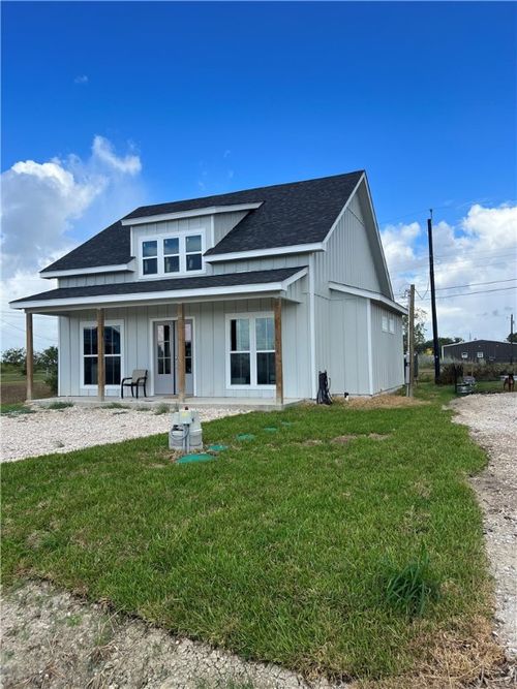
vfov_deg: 67.3
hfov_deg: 53.0
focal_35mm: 26
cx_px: 258
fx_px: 518
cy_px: 344
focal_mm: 5.7
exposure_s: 1/2841
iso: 50
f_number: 1.5
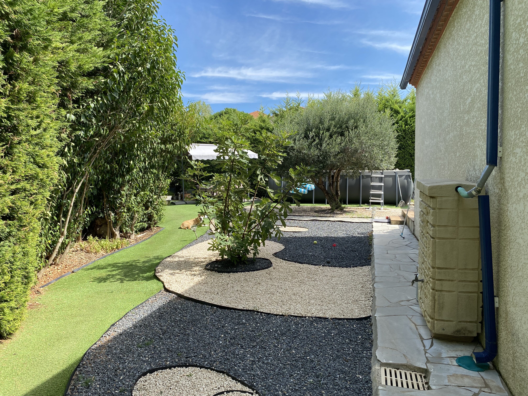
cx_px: 264
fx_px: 397
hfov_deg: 67.3
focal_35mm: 26
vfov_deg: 53.1
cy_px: 198
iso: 32
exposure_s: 1/1395
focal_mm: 4.25
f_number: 1.8
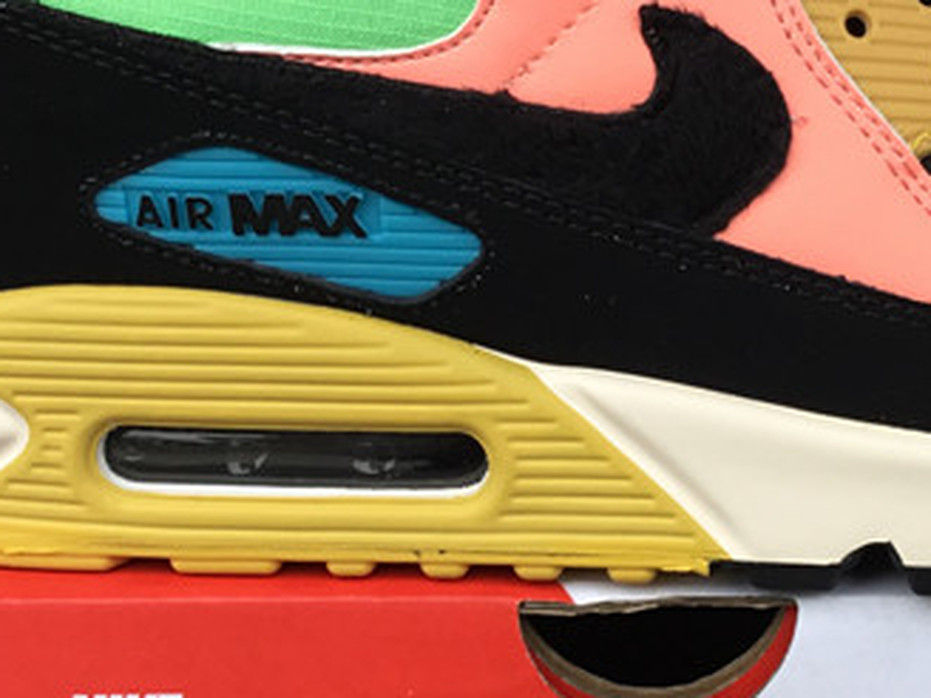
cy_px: 390
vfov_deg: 17.4
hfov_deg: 22.8
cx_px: 695
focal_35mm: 85
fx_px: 2286
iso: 40
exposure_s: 1/100
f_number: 2.4
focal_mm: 3.3
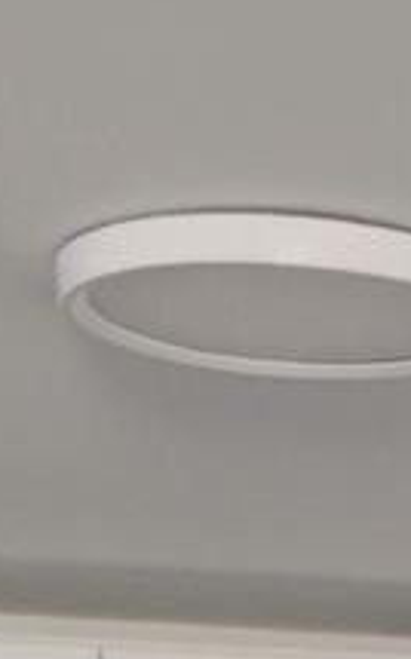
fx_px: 2981
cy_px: 1425
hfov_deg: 7.7
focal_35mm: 166
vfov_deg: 11.1
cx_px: 725
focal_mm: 4.26
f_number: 1.8
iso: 1094
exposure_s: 1/60
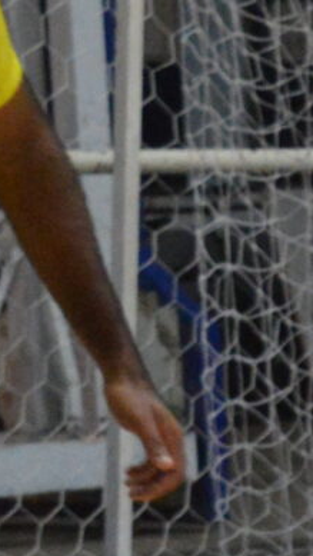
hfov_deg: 3.2
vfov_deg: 5.9
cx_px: 1251
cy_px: 633
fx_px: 5329
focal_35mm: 361
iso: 3200
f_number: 4.5
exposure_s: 1/200
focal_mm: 35
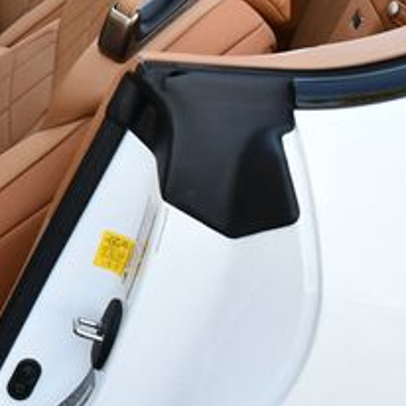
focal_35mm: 95
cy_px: 120
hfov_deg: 16.5
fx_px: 1261
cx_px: -223
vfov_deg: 18.2
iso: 400
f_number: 5
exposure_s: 1/250
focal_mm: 18
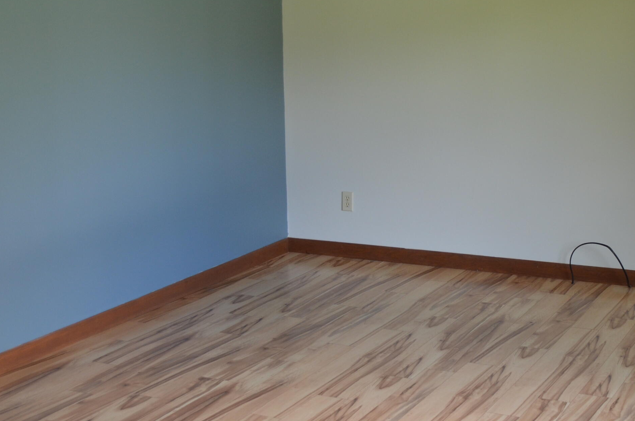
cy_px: 196
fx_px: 1091
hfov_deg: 32.2
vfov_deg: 21.8
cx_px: 417
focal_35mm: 62
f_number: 4.2
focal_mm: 26
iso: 560
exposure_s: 1/60
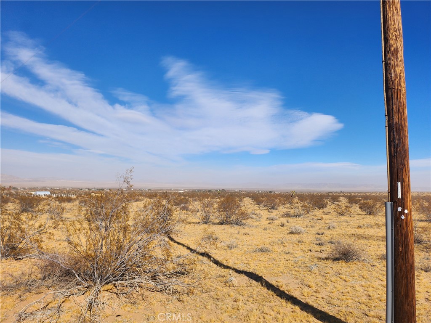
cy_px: 162
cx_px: 216
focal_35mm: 24
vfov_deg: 56.8
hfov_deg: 71.6
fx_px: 299
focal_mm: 5
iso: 50
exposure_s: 1/5475
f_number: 1.8
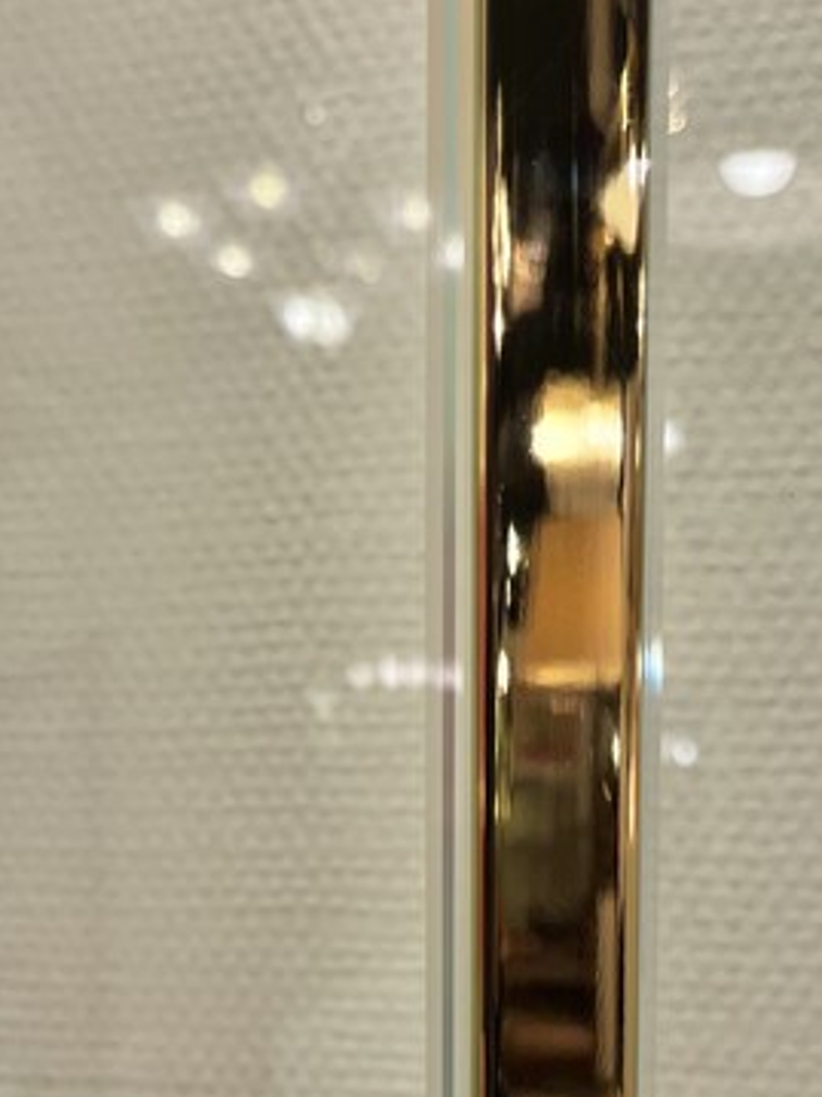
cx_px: 541
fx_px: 1837
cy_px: 1045
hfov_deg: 25.1
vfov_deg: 31.2
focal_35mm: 58
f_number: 1.6
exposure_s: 1/108
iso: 32
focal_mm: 5.1
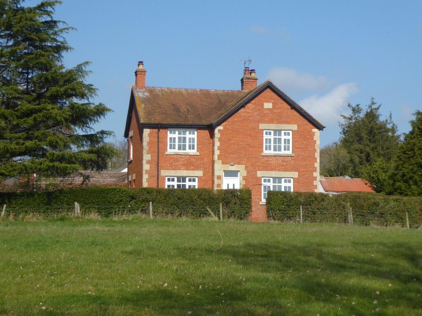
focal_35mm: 84
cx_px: 211
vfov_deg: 17.6
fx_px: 1024
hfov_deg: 23.3
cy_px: 158
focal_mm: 15
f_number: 4.8
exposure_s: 1/640
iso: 100
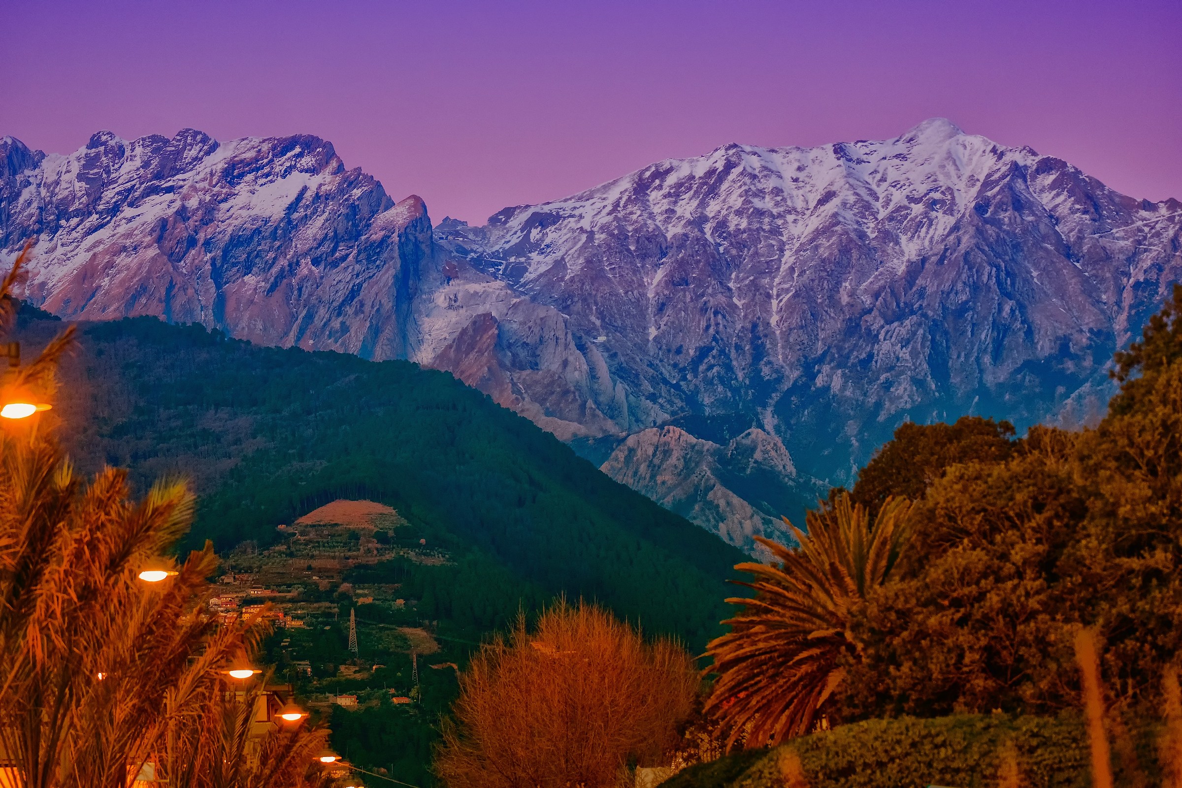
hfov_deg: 10.3
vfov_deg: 6.9
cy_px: 394
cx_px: 591
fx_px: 6533
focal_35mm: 199
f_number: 4.7
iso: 640
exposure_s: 1/125
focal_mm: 132.9
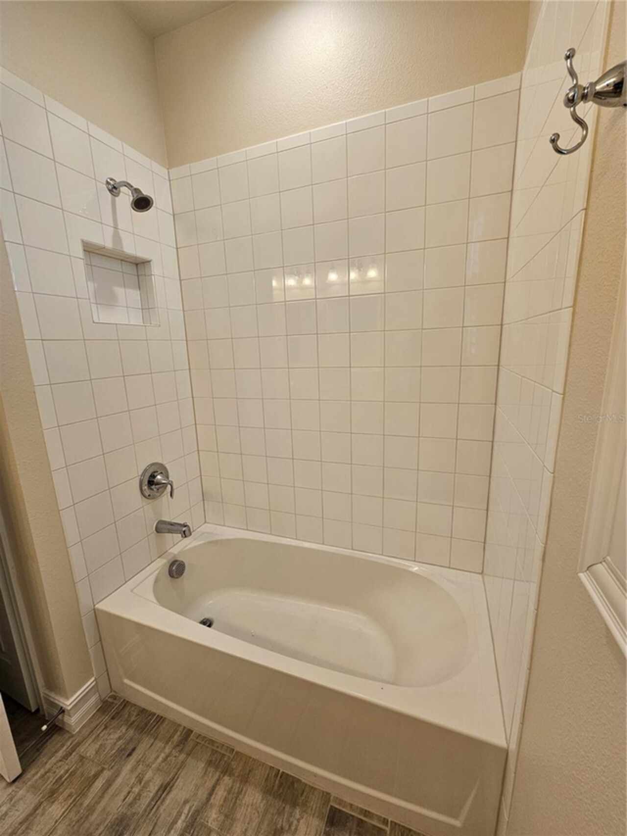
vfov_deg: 106.2
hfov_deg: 89.9
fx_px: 314
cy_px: 418
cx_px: 314
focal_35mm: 13
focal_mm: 2.2
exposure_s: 1/60
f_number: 2.2
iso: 50
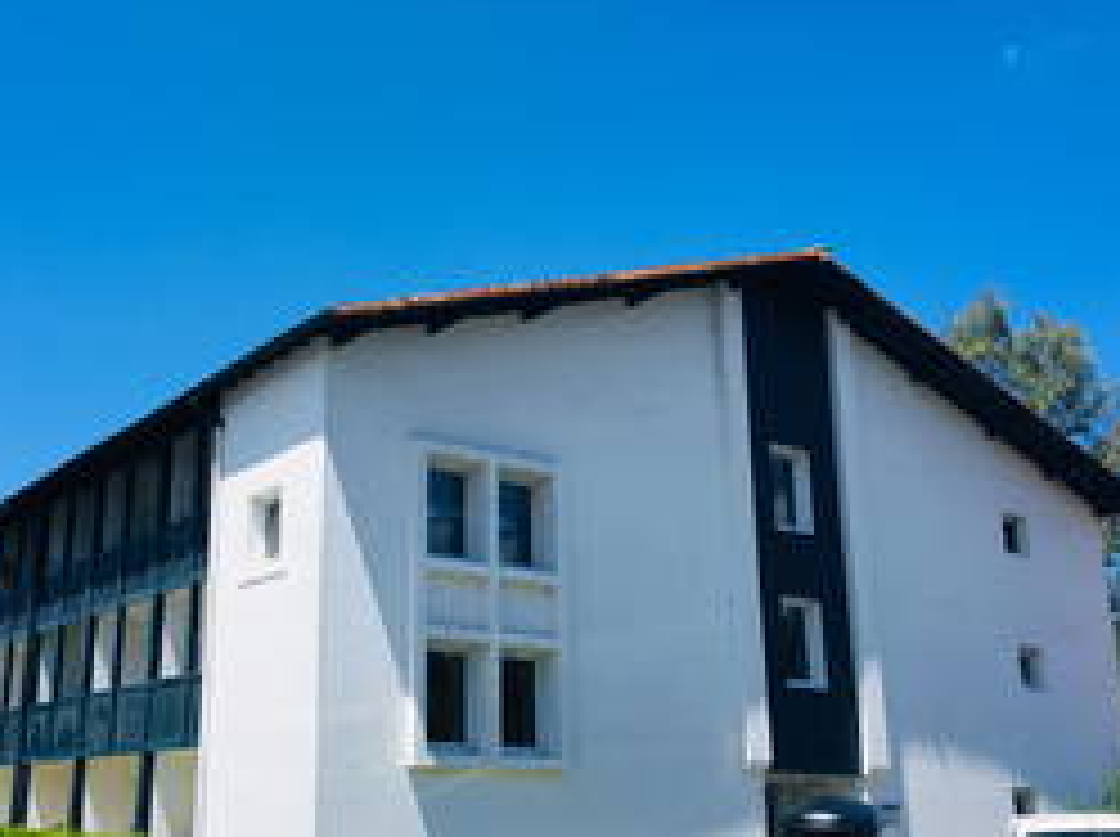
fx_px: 1357
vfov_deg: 34.3
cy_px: 441
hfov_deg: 44.6
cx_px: 436
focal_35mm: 42
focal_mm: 4.15
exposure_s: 1/1603
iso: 25
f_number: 2.2
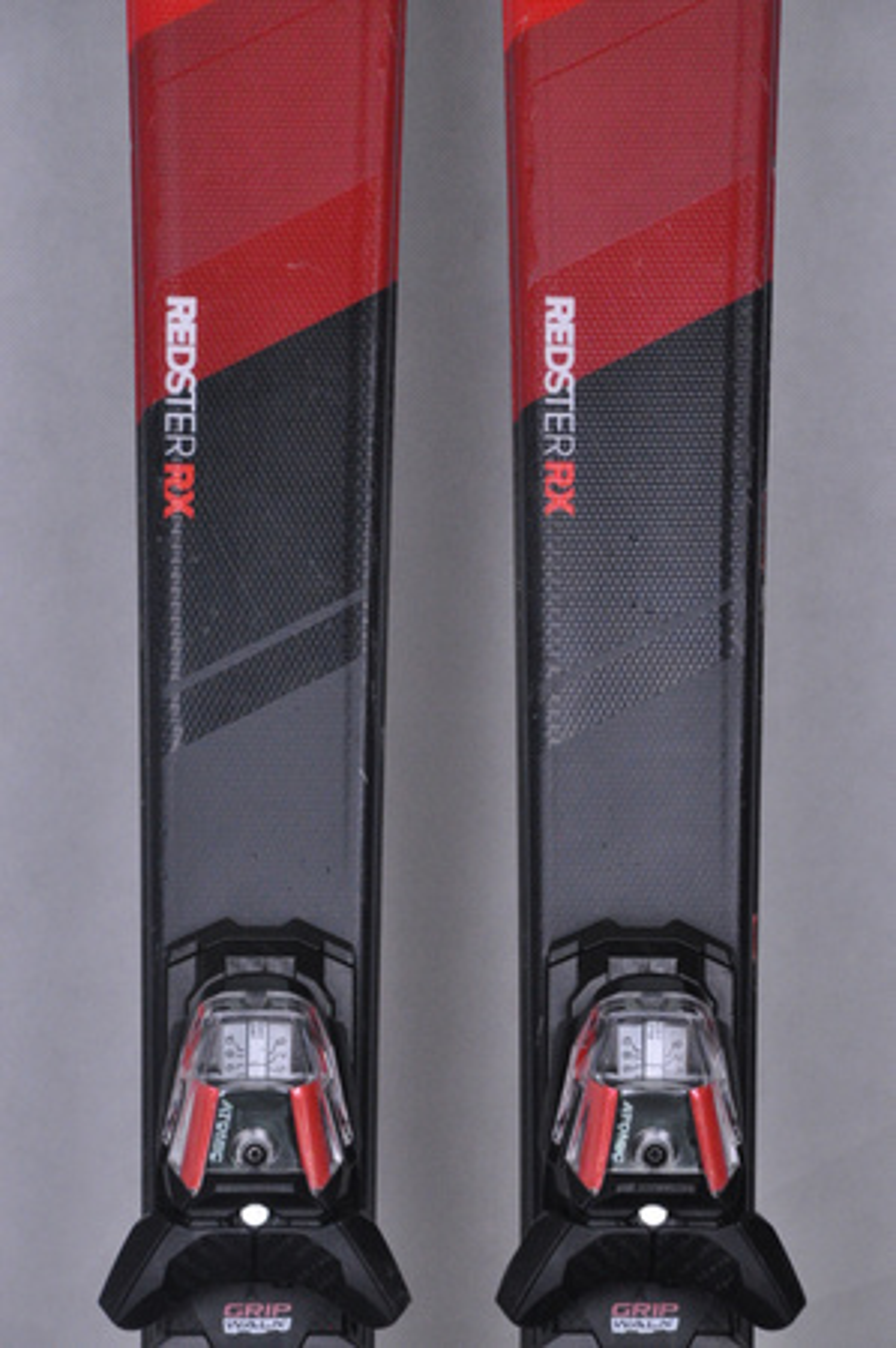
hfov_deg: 8.7
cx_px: 448
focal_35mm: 158
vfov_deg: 13.1
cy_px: 674
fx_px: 5893
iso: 3200
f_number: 9.5
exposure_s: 1/125
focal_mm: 105
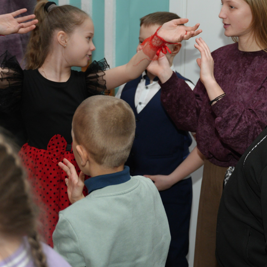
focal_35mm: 82
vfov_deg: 21.2
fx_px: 712
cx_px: 244
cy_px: 92
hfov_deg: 20.8
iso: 640
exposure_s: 1/160
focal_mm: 36.7
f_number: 2.8
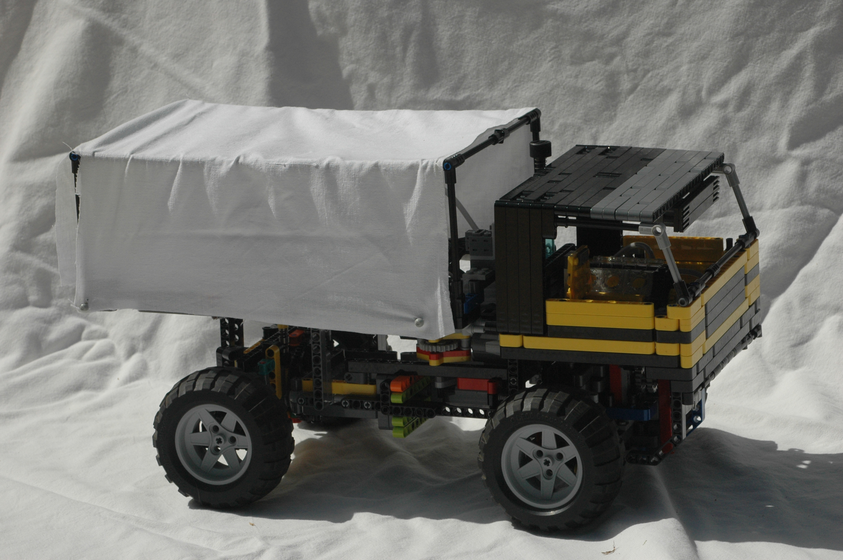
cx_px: 422
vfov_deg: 11.7
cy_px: 280
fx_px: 2737
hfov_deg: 17.5
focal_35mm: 117
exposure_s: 1/640
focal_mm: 78
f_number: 13
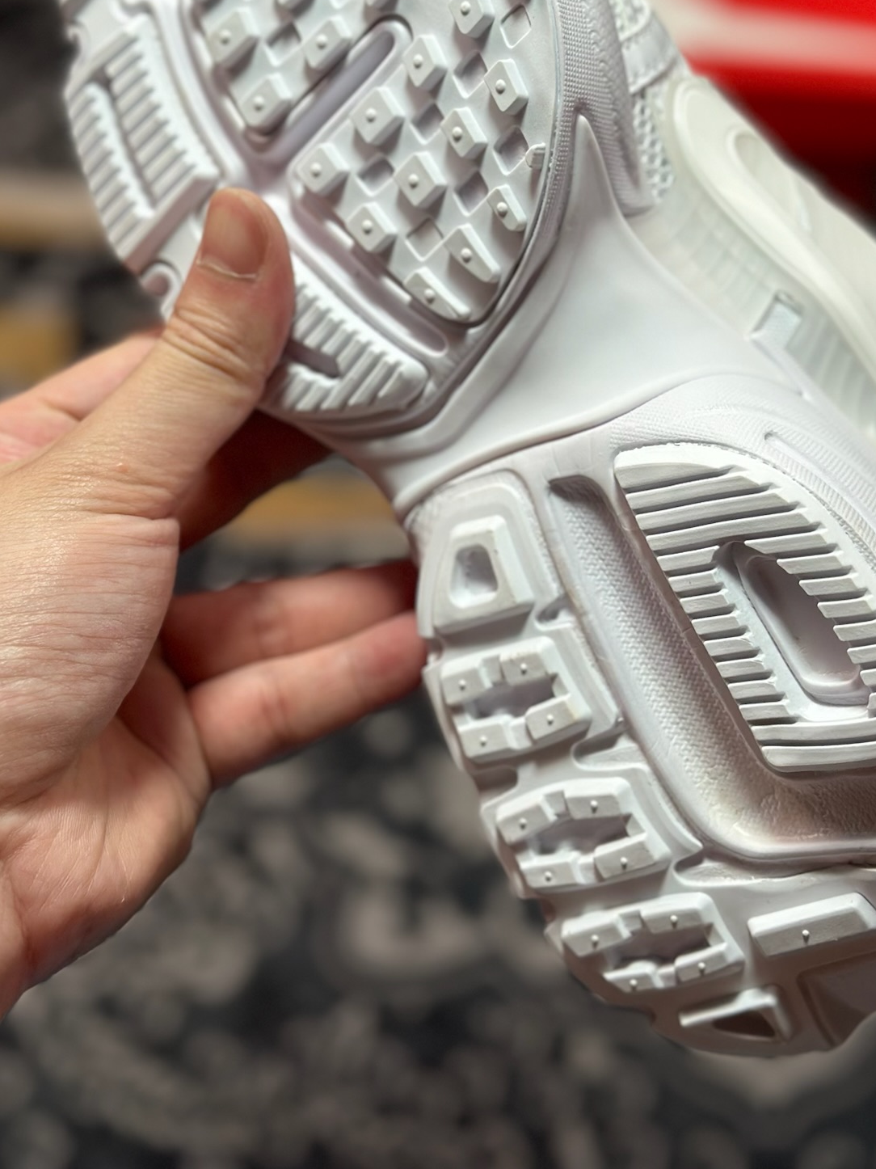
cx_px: 516
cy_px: 342
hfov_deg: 21.6
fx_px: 2295
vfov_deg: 28.3
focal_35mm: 68
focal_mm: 6.86
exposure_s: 1/894
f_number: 1.78
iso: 80
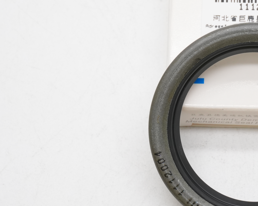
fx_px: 1222
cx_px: 267
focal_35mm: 160
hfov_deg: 11.9
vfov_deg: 9.6
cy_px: 68
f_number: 11
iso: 640
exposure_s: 1/80
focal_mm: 50
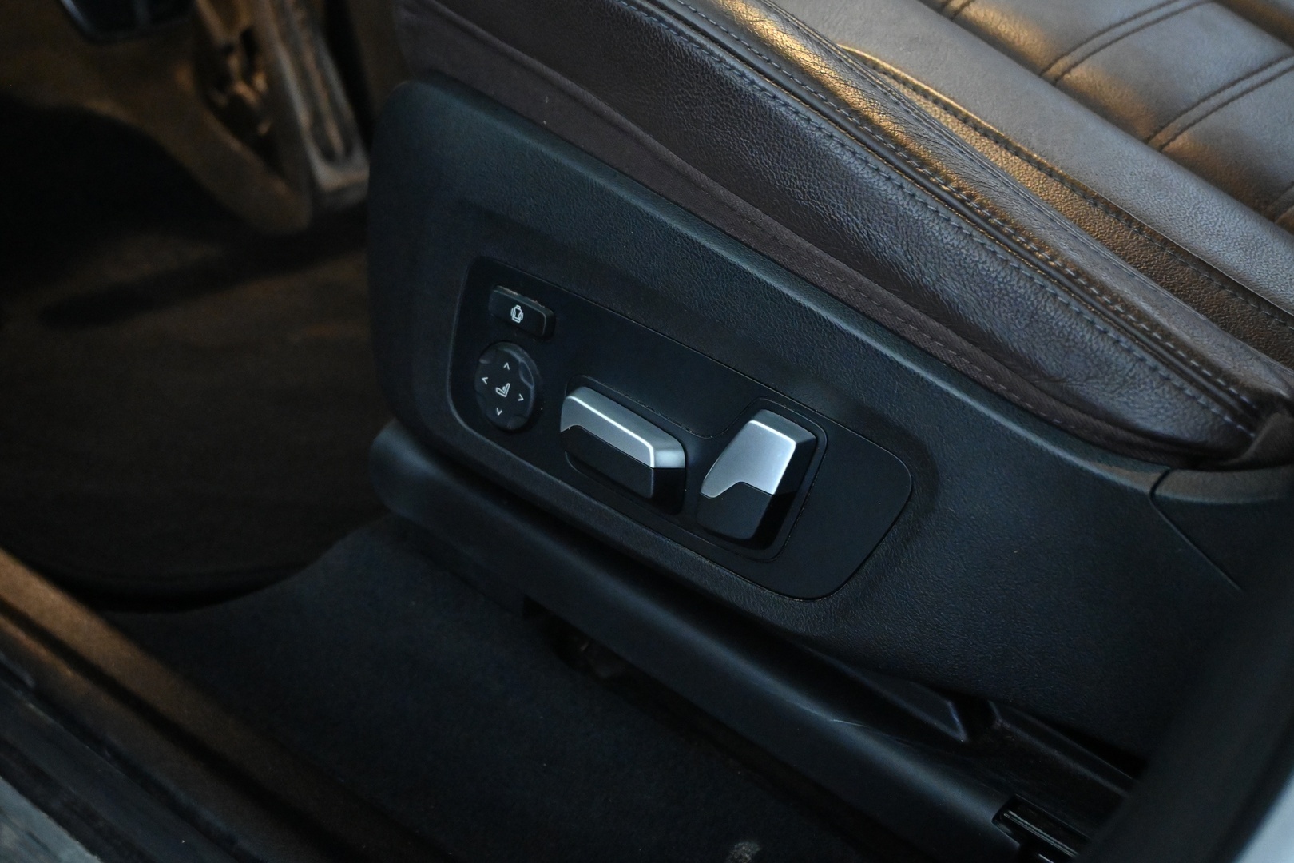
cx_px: 647
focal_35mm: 47
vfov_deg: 28.5
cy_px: 432
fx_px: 1698
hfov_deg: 41.7
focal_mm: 31.5
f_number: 5
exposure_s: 1/50
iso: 9000
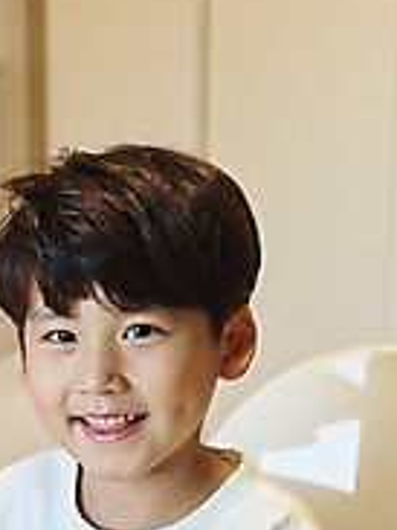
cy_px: 466
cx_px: -71
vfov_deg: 18.1
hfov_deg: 13.5
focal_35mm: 107
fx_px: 1638
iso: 400
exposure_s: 1/100
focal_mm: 34
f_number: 2.8
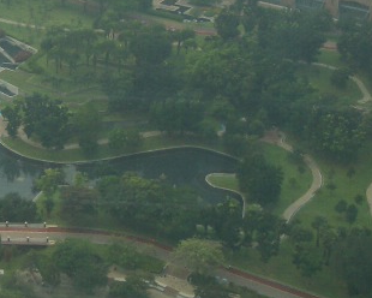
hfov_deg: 16.2
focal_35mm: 113
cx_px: -103
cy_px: 35
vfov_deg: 13.5
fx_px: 1244
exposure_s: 1/250
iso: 50
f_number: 4.3
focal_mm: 5.8
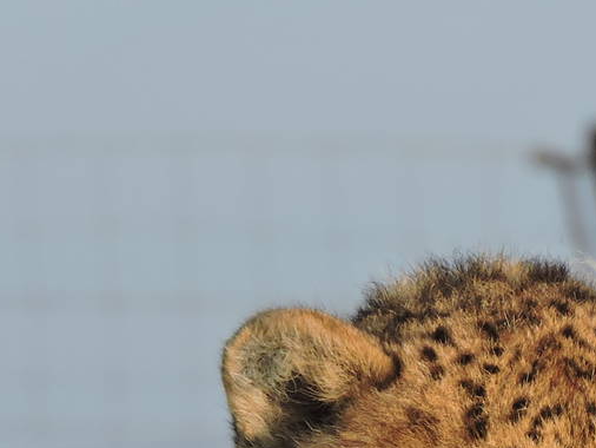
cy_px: 696
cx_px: 631
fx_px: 24495
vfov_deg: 1.0
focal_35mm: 1422
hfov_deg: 1.4
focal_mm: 80.6
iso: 160
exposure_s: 1/250
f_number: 5.6
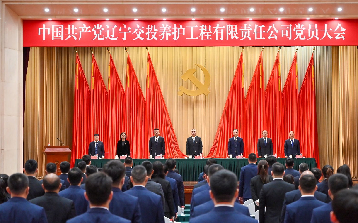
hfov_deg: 25.8
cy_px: 126
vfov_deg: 16.3
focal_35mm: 80
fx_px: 780
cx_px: 198
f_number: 4
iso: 2500
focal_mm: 70
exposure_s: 1/200
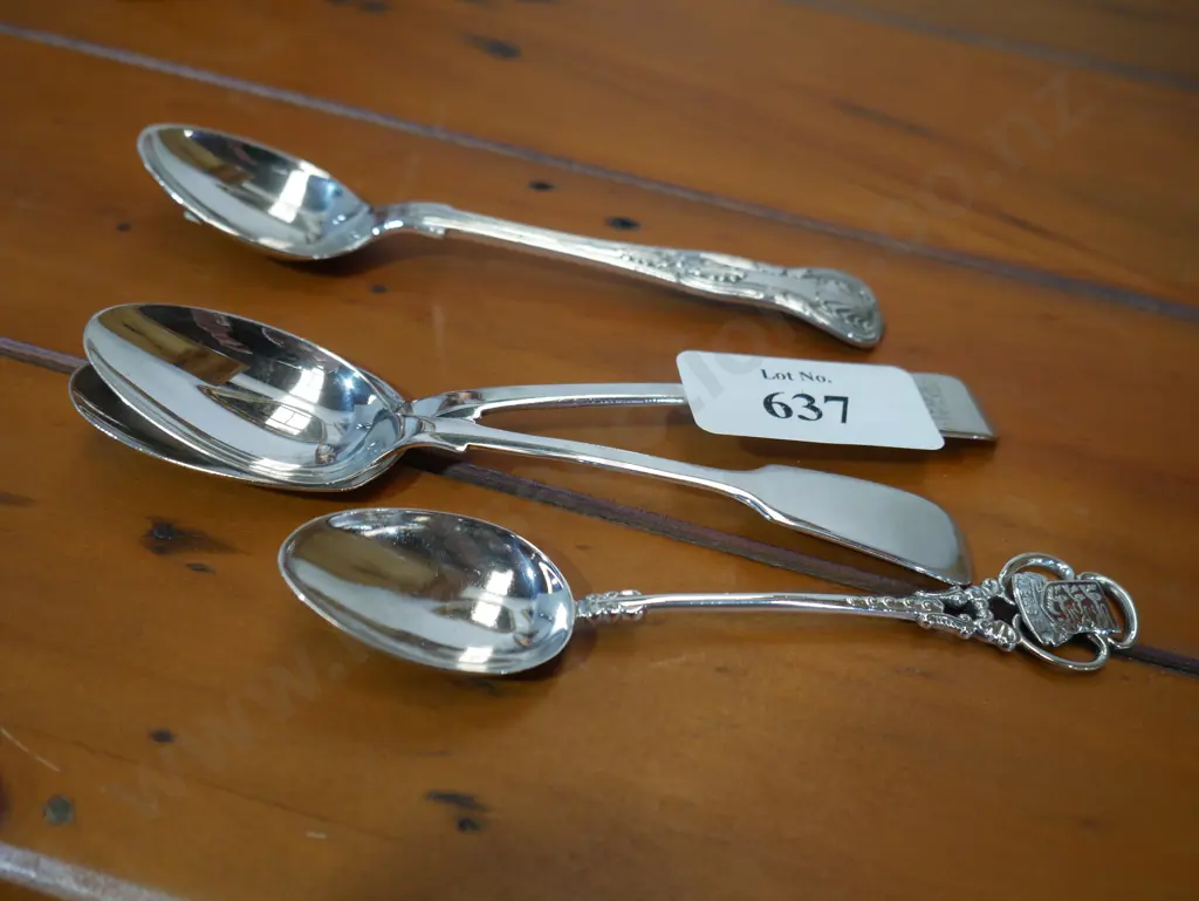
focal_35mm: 40
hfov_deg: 46.8
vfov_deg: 36.0
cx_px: 600
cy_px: 450
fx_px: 1386
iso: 400
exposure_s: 1/60
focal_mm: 20
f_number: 4.4
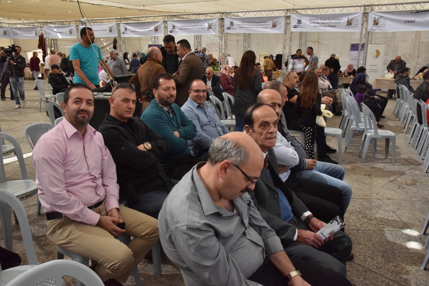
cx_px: 214
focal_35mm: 28
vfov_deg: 46.4
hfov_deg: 65.5
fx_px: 334
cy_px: 143
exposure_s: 1/1250
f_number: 18
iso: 3200
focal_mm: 28
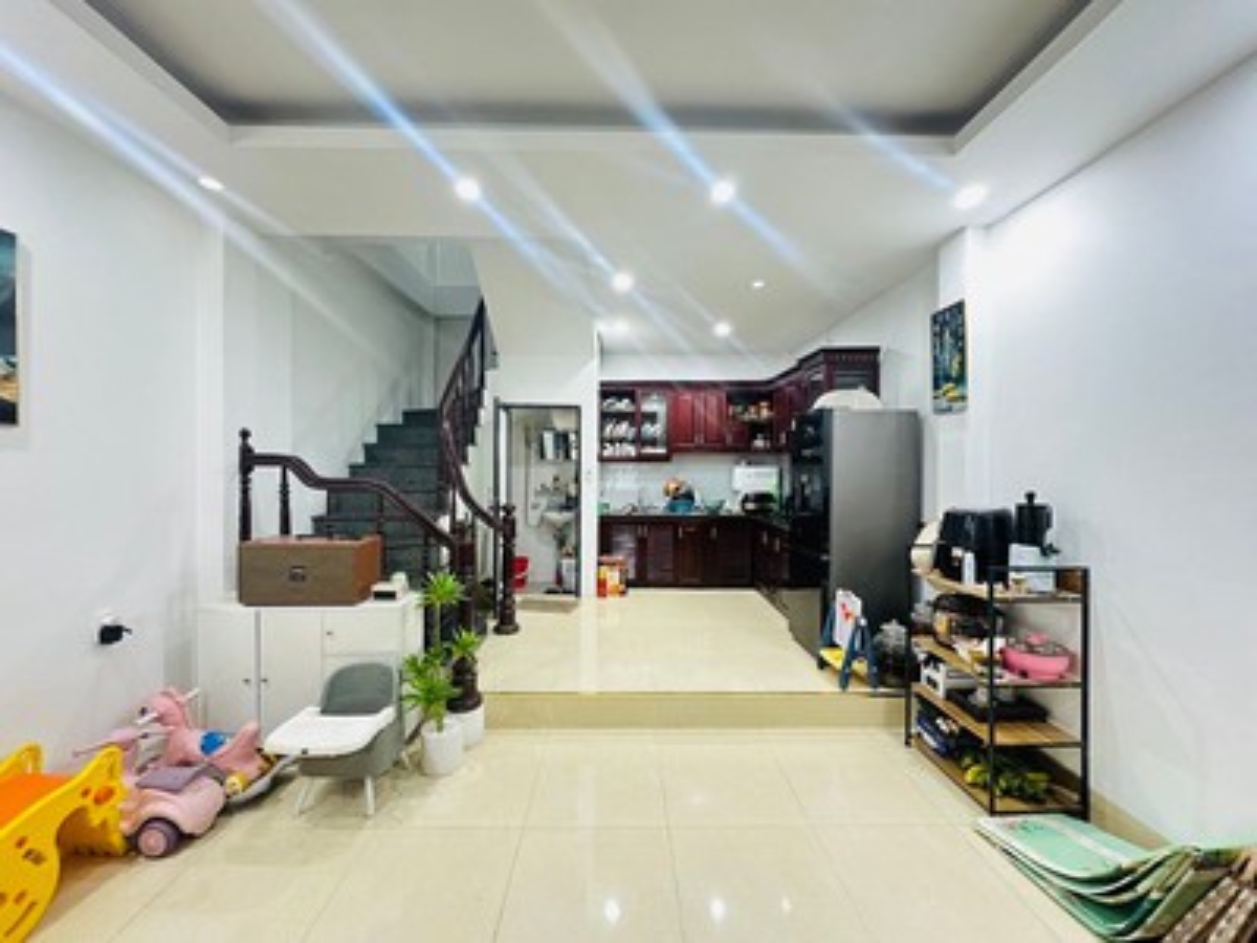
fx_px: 508
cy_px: 472
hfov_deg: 102.1
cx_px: 628
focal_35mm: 14
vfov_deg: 85.7
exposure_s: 1/50
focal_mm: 2.22
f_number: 2.2
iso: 500
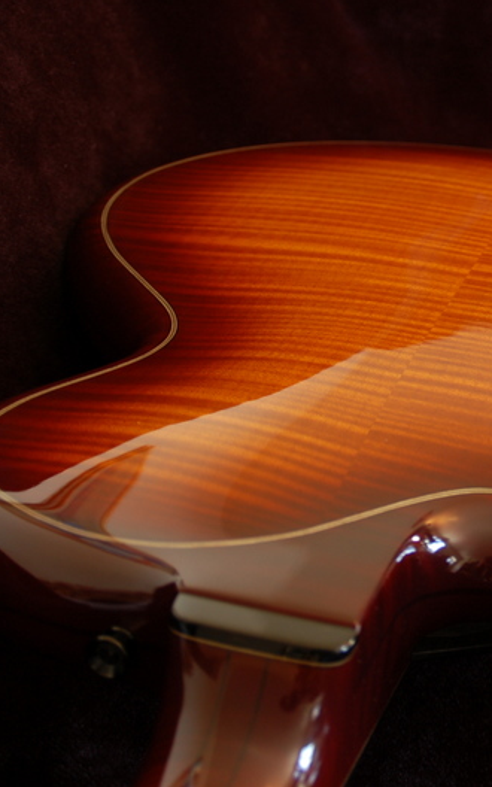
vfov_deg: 23.6
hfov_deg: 14.7
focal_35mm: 88
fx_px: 1888
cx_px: 459
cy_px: 392
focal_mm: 38
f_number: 4.5
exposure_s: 1/8
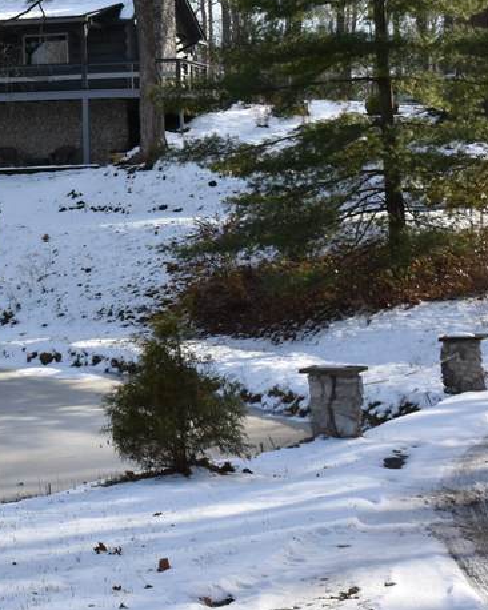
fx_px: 1921
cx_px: -187
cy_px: 57
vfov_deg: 17.8
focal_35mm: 106
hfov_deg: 13.8
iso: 250
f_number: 8
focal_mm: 27
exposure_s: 1/500
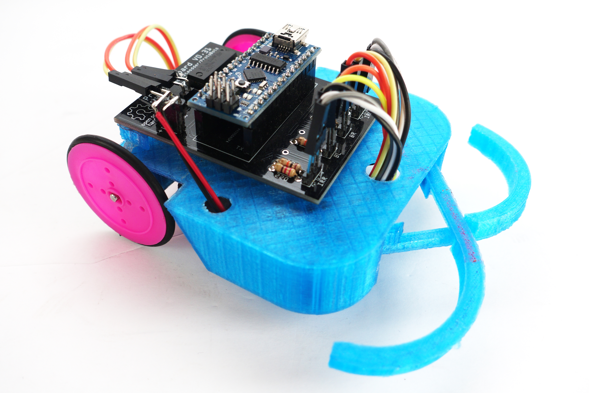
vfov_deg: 37.9
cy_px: 196
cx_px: 294
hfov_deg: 54.4
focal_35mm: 35
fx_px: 573
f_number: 4.5
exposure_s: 1/40
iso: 160
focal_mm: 12.81
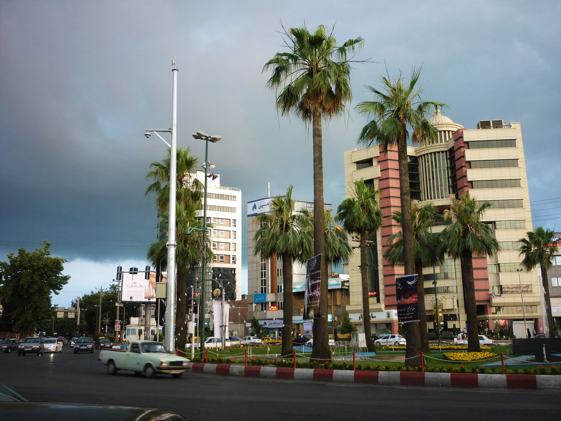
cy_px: 210
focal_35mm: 33
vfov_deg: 42.9
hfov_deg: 55.4
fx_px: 535
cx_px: 280
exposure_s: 1/40
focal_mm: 5.5
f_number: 2.8
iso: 80
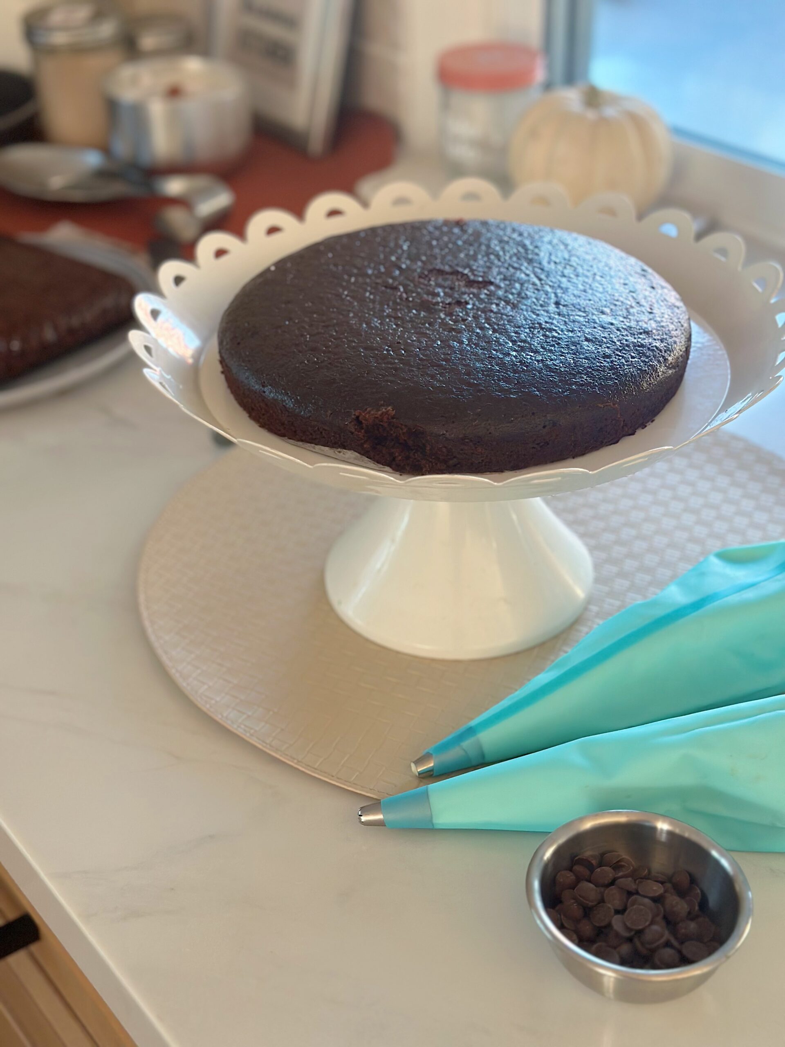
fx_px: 1451
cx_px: 392
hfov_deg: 30.3
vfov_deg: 39.7
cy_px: 524
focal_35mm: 48
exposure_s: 1/60
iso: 200
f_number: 1.78
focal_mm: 6.86
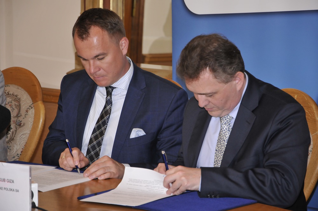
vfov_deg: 9.9
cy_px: 106
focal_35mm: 138
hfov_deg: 14.9
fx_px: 1217
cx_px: 159
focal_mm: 92
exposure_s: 1/60
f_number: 5.6
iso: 800
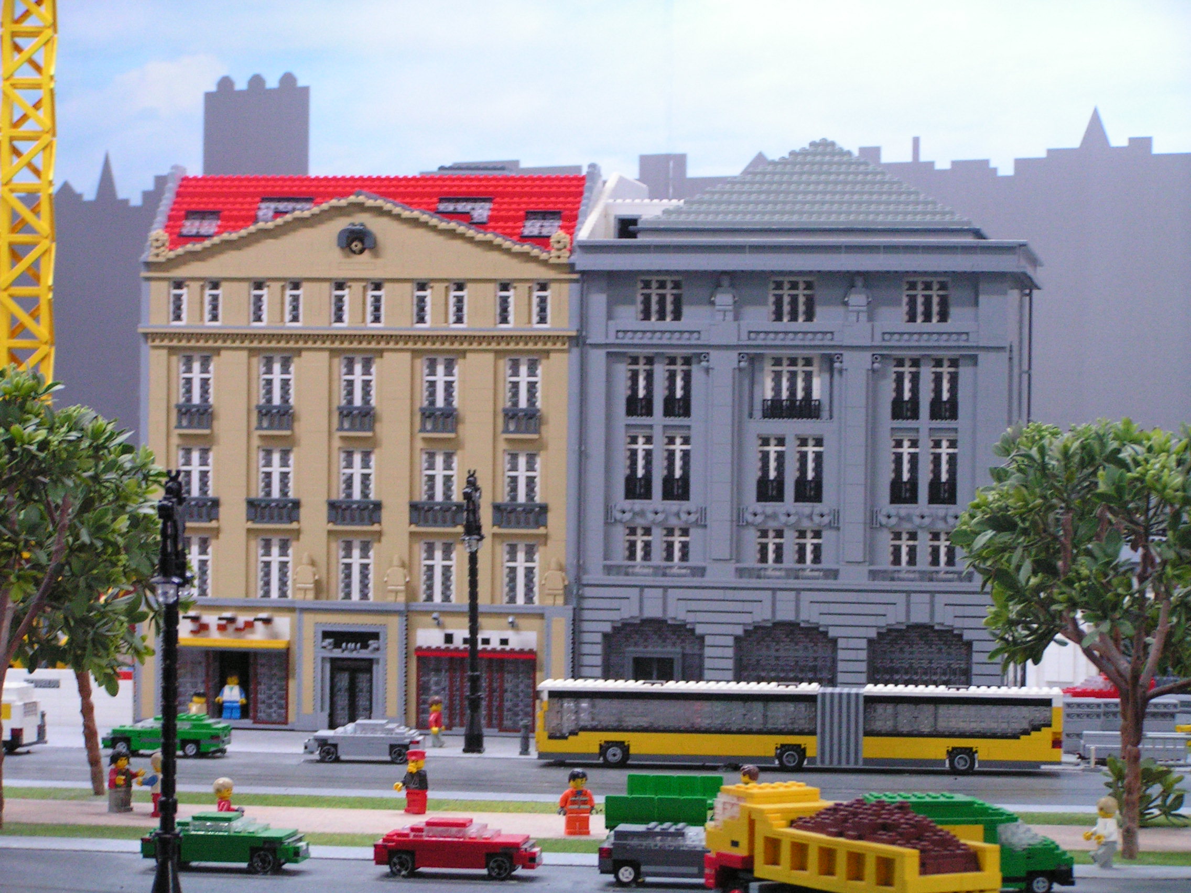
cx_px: 596
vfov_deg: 14.8
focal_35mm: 100
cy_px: 446
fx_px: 3441
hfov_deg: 19.6
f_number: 3.2
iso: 200
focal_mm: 16.6
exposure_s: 1/10
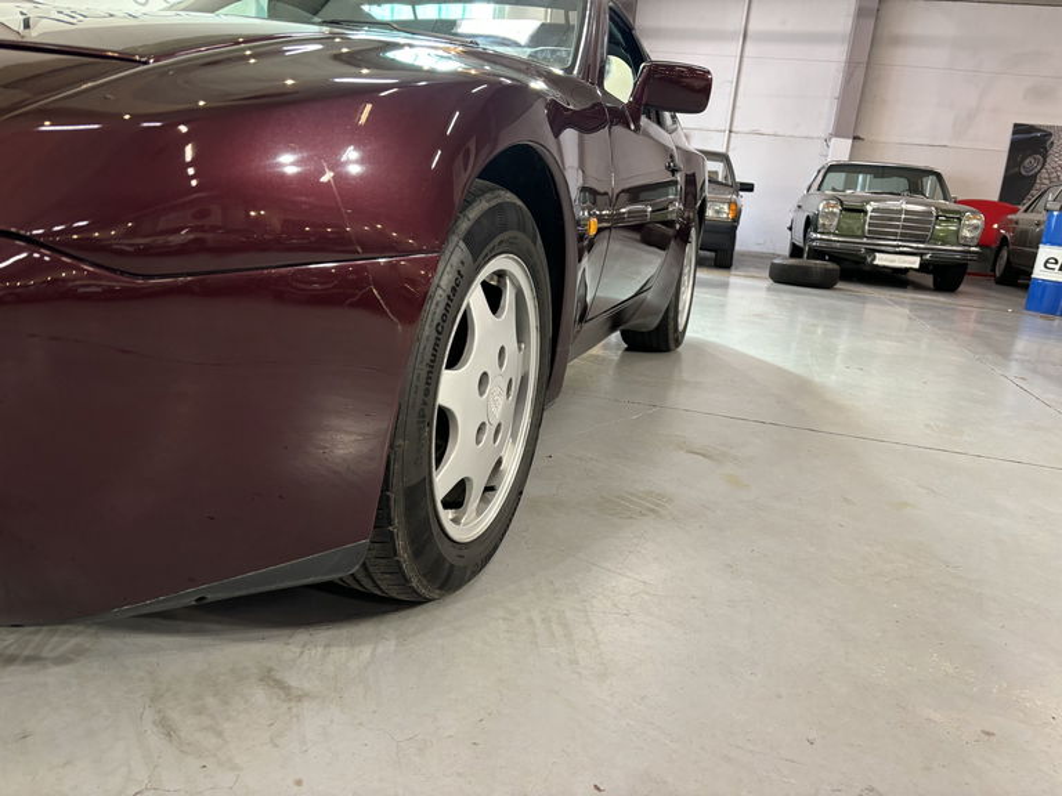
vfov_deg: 53.1
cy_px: 398
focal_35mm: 26
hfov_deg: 67.3
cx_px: 531
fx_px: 798
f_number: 1.6
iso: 200
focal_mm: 5.96
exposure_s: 1/50
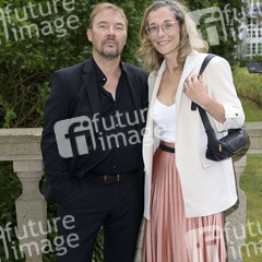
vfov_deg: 25.1
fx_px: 582
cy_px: 187
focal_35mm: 68
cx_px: 142
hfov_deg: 25.3
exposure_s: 1/100
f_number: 5.6
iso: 500
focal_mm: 48
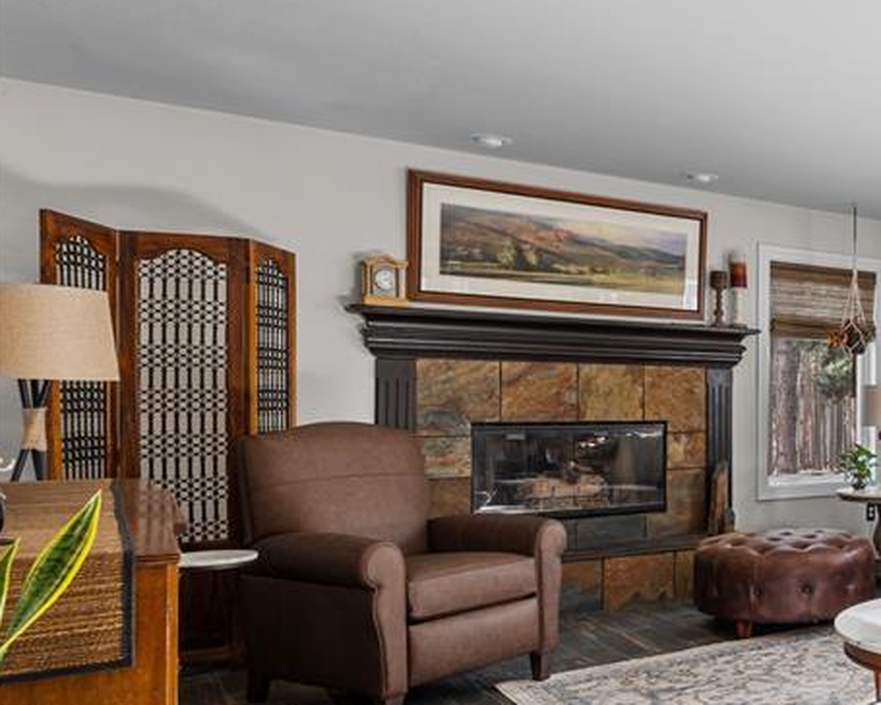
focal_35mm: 38
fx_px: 991
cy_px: 387
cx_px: 982
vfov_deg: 39.1
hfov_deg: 38.9
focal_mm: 18
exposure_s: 1
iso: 160
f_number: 8
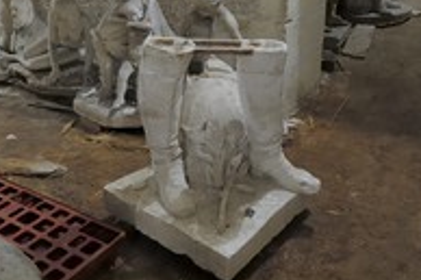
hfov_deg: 49.6
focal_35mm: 39
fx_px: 456
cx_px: 218
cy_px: 69
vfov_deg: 33.5
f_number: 9
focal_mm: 12
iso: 100
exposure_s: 6
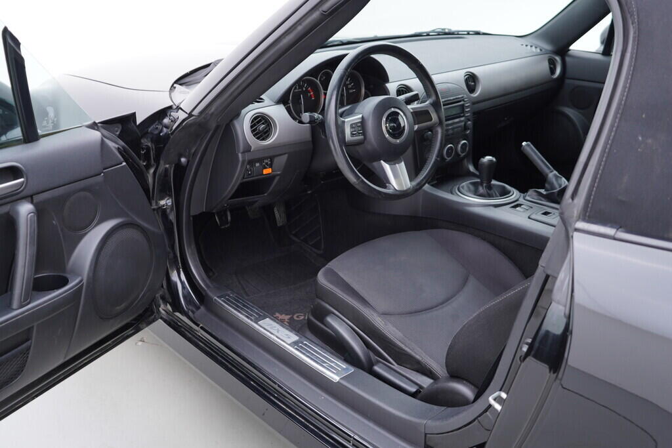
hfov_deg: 53.1
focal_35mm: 36
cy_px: 224
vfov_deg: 36.9
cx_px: 336
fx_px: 672
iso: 160
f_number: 2.8
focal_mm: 24
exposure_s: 1/40
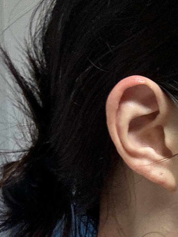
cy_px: 222
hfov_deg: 13.4
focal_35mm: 101
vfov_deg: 19.0
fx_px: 692
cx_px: 299
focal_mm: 2.69
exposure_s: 1/60
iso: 100
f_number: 1.9
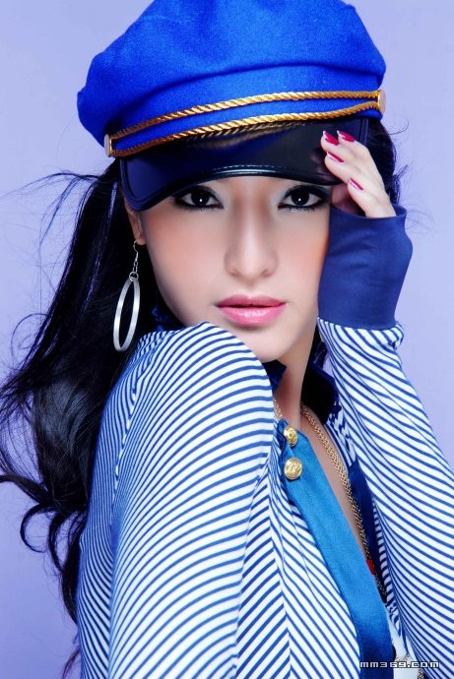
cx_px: 227
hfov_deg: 16.3
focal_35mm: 84
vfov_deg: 24.2
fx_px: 1586
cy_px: 340
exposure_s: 1/80
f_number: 8
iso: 100
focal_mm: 56
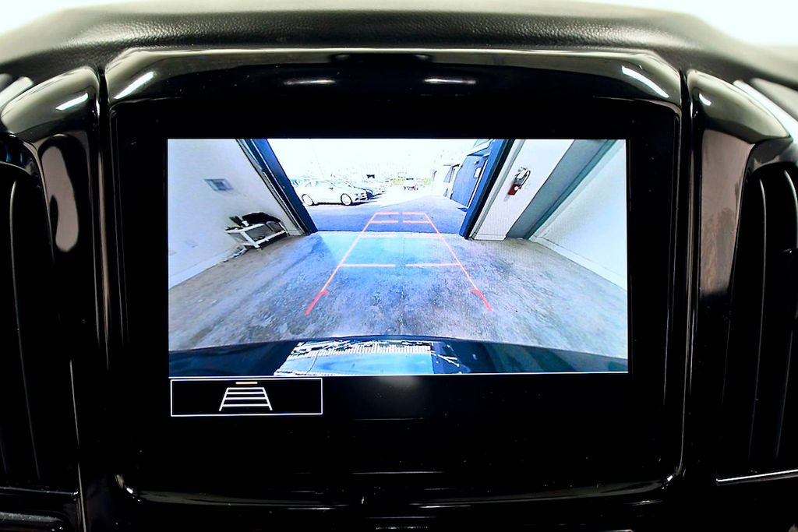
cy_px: 266
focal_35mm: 48
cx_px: 399
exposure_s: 1/400
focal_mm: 32
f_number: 3.5
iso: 2500
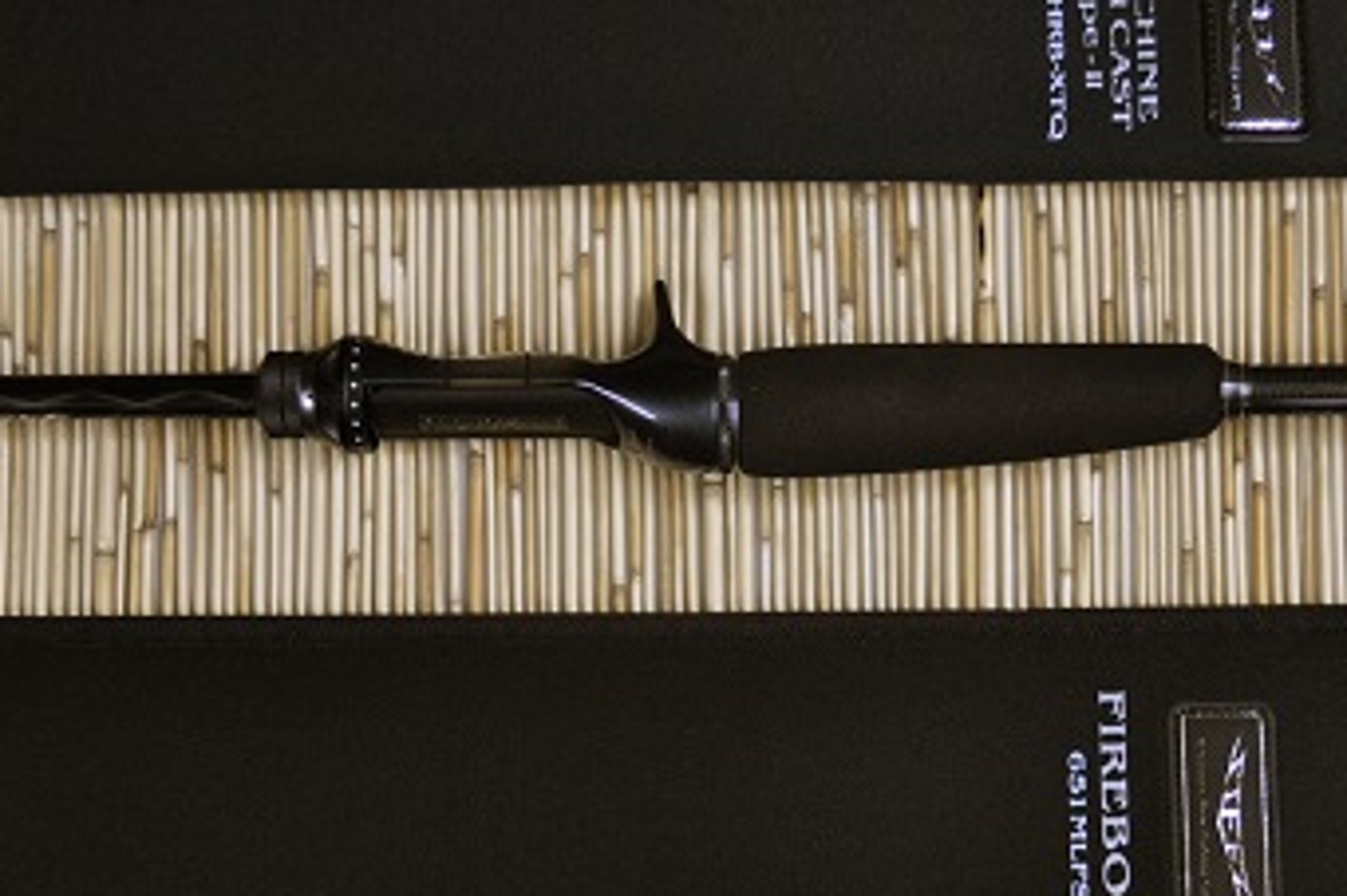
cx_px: 786
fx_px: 2543
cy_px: 655
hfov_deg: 29.6
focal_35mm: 68
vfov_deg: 19.9
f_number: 4
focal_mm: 24
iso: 560
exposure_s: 1/60
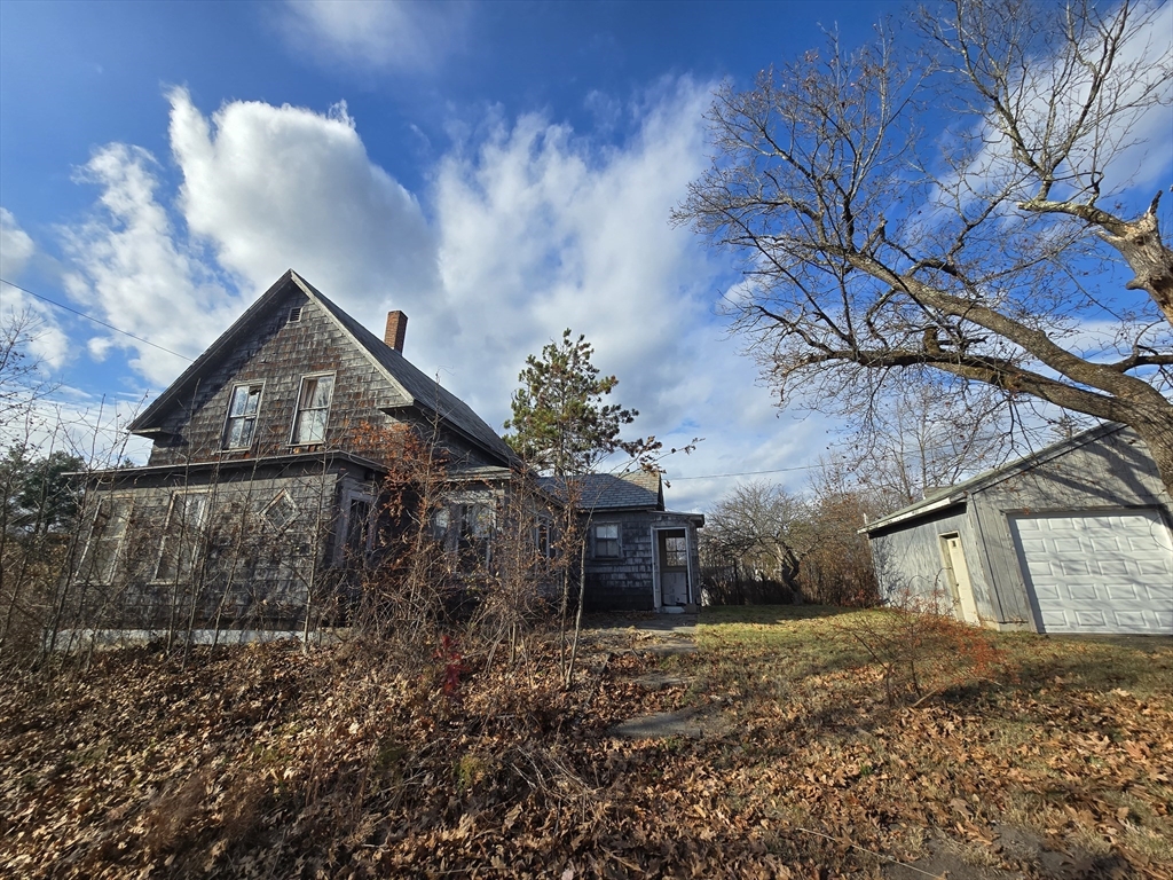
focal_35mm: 13
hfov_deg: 106.2
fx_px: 441
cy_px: 440
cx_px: 586
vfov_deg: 89.9
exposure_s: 1/2259
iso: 50
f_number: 2.2
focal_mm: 2.2
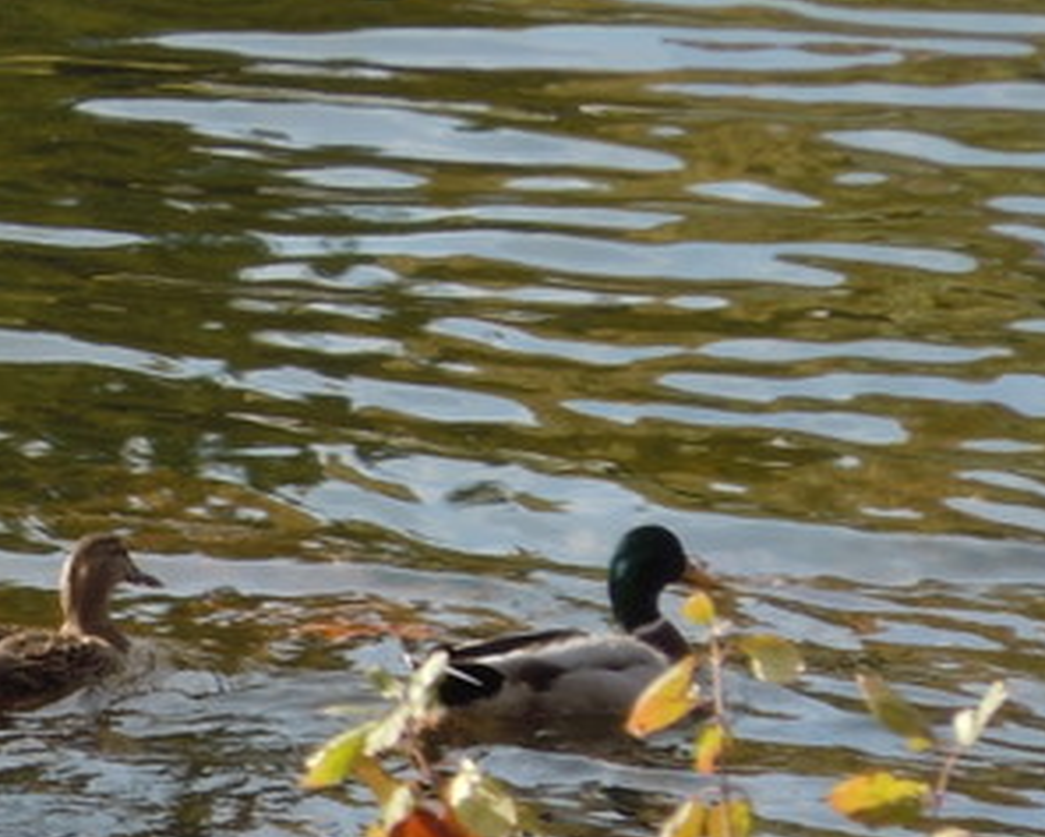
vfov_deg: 3.0
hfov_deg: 3.7
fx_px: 15995
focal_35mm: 517
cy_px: 639
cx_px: -127
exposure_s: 1/160
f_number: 5.6
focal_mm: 35
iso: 100
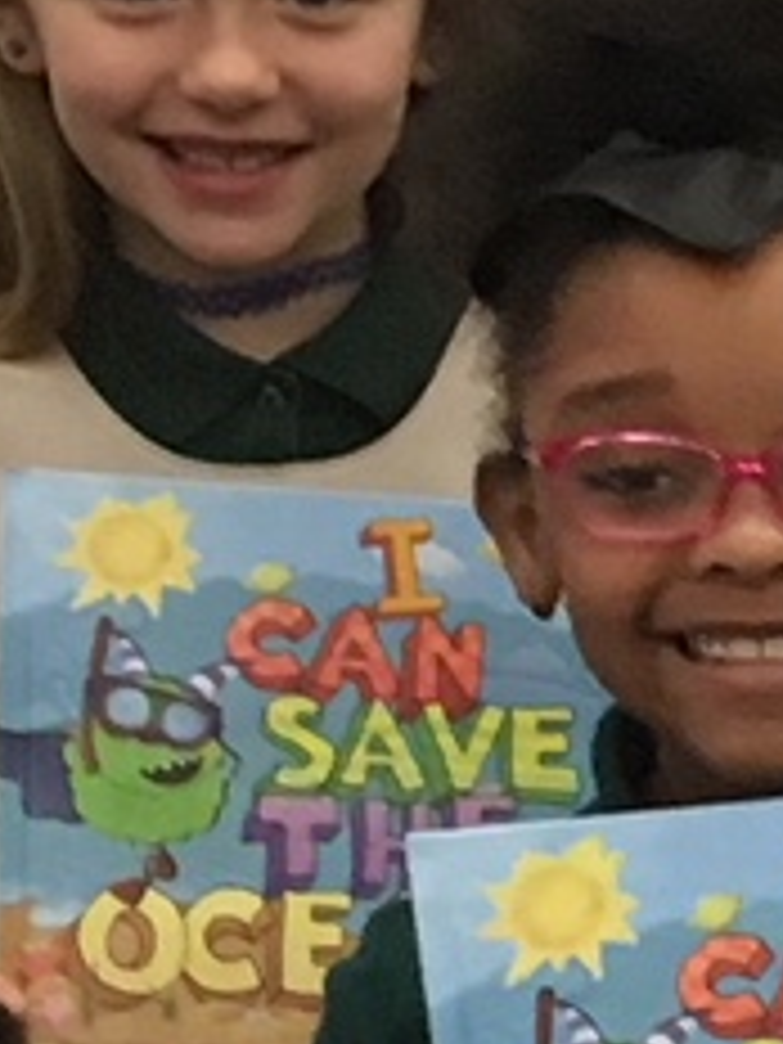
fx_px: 7600
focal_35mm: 252
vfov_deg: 7.7
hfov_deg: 5.3
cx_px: 2830
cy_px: 1426
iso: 125
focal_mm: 4.15
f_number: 2.2
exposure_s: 1/30
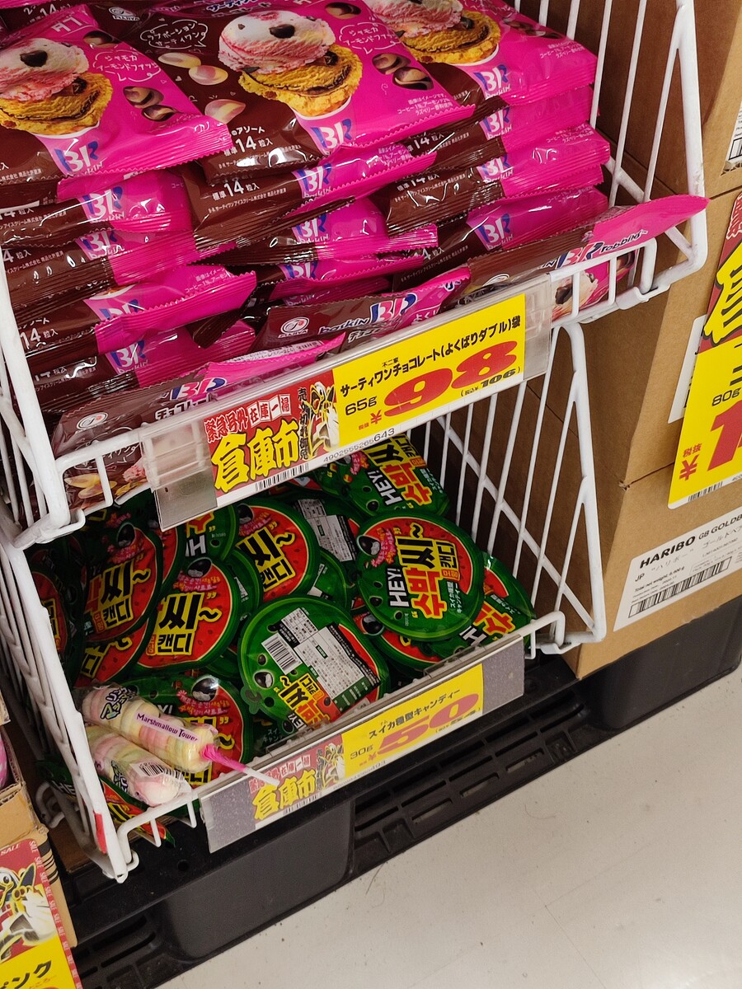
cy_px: 494
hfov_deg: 56.8
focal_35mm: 24
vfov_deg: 71.6
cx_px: 371
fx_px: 686
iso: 384
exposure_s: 1/33
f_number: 1.89
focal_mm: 5.89
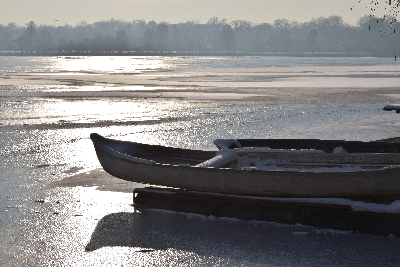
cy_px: 134
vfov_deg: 16.6
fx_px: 917
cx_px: 200
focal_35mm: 82
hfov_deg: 24.6
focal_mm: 55
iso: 200
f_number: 13
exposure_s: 1/1250
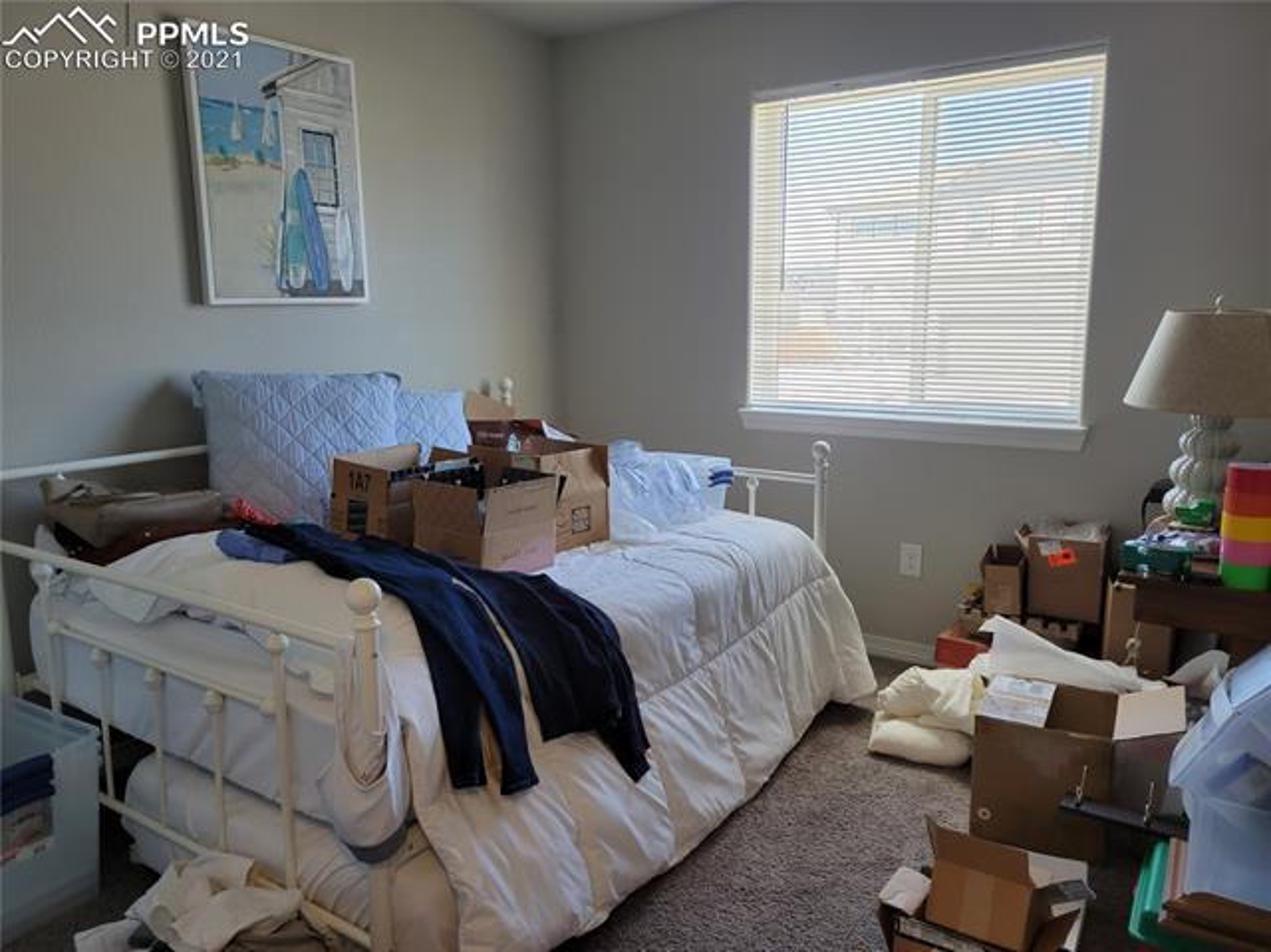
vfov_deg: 53.0
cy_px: 476
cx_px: 636
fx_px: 954
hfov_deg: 67.3
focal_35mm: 26
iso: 80
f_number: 1.8
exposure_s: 1/119
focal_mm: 5.4
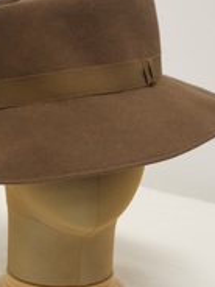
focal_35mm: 176
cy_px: 151
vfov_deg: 11.2
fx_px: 1458
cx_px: 67
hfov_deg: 8.4
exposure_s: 1/100
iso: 1600
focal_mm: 50
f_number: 5
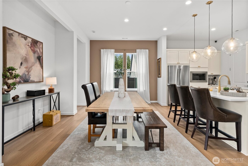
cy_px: 83
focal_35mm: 16
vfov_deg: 73.8
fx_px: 110
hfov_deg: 96.7
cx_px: 124
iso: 1000
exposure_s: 1/8
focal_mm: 16
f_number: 7.1
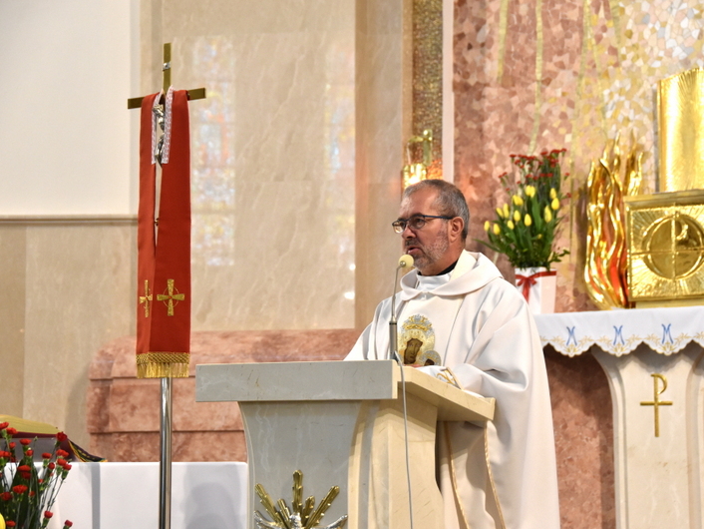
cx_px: 395
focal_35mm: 123
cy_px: 264
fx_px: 2493
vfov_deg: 12.1
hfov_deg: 16.1
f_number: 5
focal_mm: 75
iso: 1600
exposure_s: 1/125
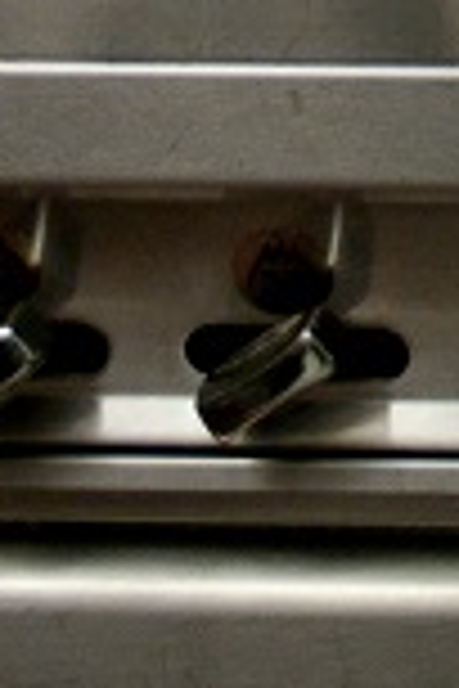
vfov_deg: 6.5
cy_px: -1201
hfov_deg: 4.5
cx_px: 1143
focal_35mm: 295
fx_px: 5638
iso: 400
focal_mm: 35
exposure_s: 1/80
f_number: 5
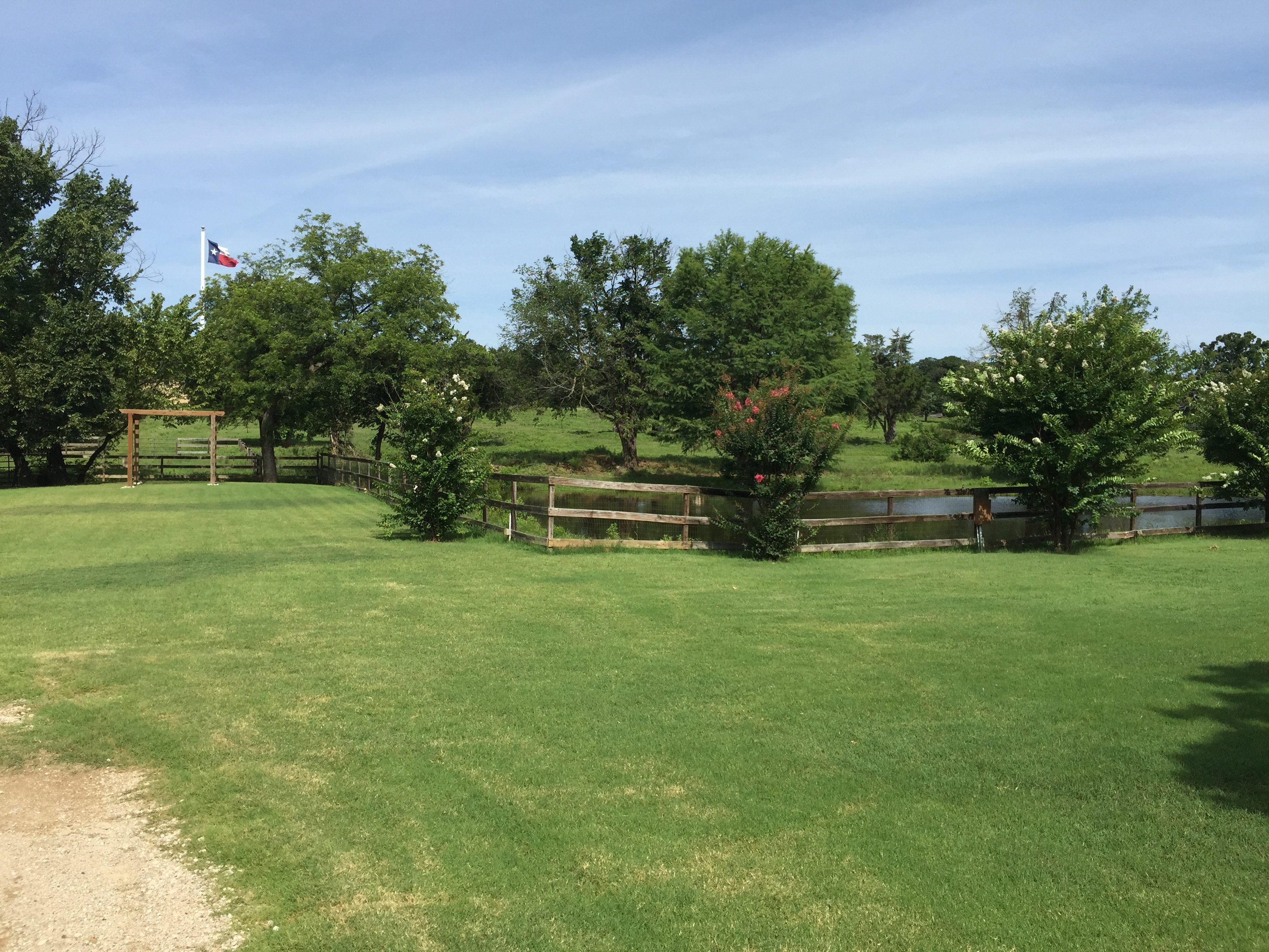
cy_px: 476
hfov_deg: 61.7
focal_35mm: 29
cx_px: 634
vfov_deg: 48.2
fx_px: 1063
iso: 32
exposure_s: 1/2475
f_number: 2.2
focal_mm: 4.15
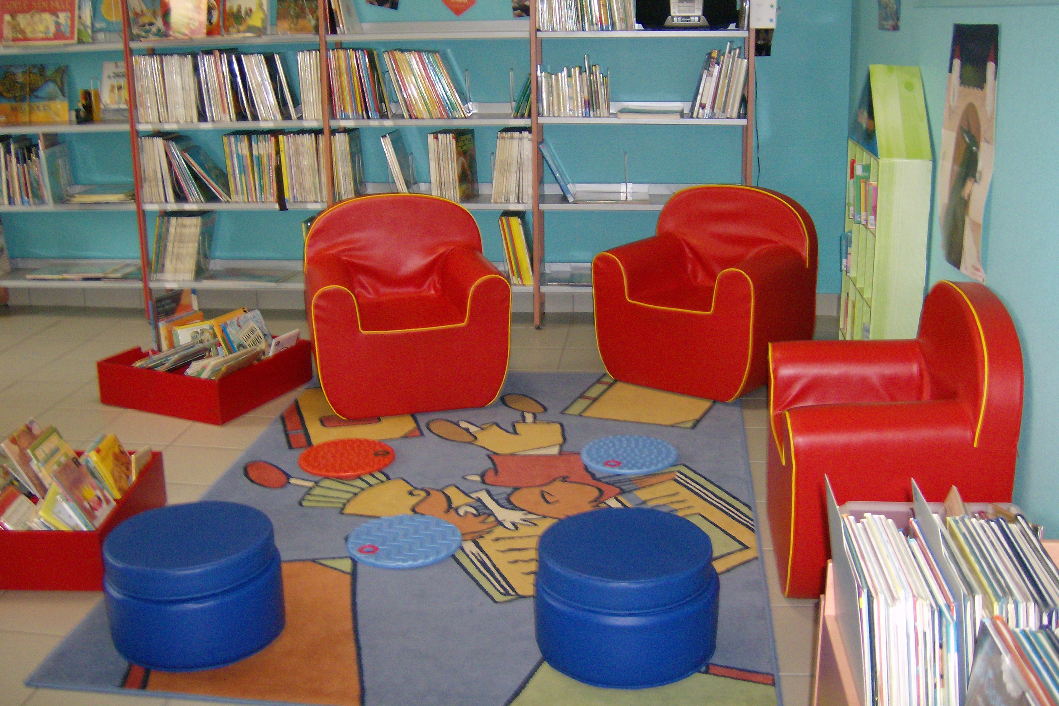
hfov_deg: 50.7
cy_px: 307
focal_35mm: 38
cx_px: 533
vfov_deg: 35.0
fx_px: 1118
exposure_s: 1/60
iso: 200
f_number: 2.8
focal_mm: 6
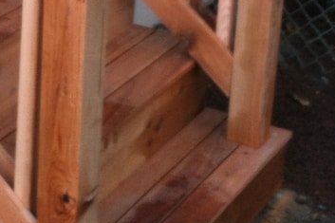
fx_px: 1284
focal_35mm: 138
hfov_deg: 14.7
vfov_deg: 9.8
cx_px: 13
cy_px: -51
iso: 80
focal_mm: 3.85
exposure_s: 1/40
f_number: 2.8
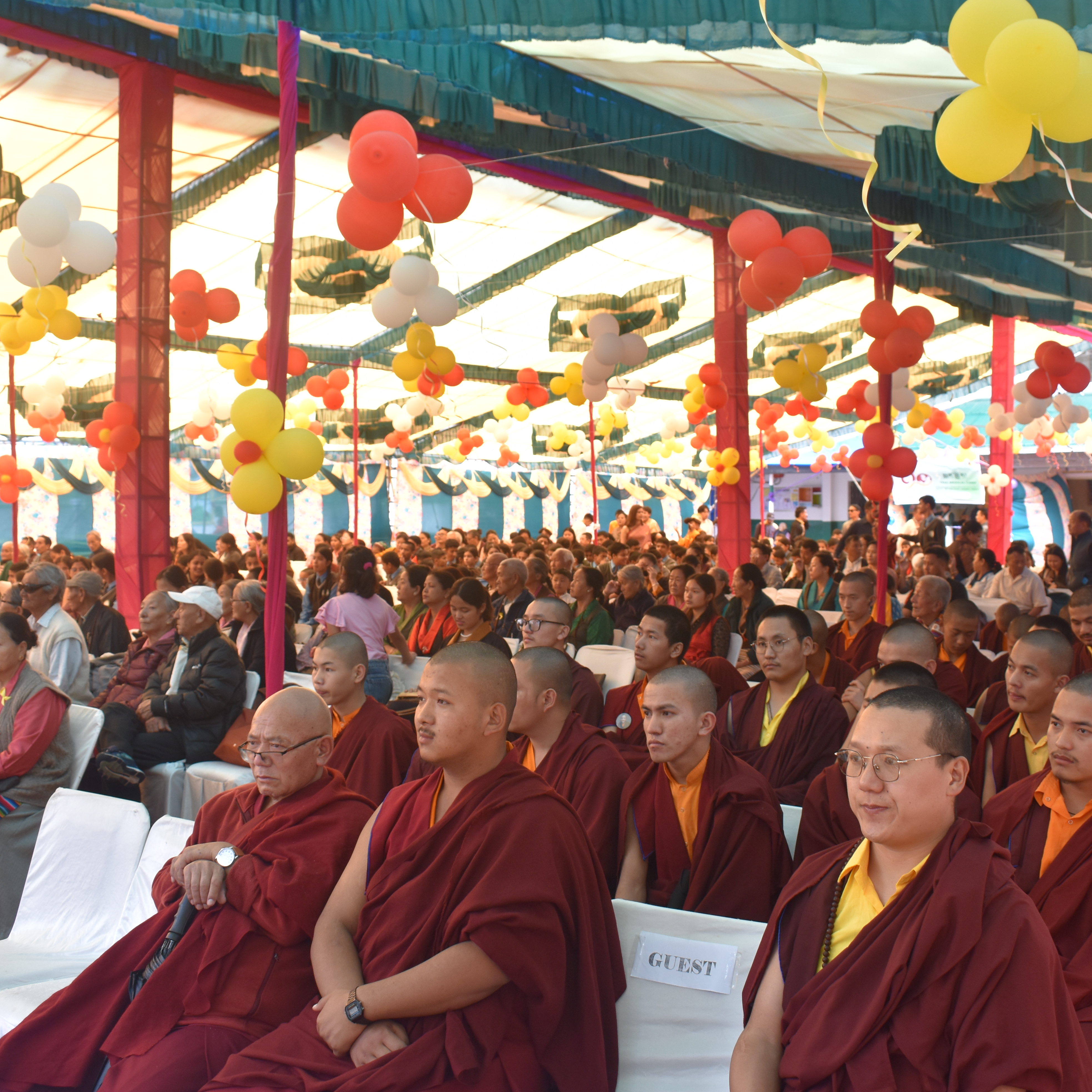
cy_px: 538
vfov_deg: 42.8
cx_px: 585
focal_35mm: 39
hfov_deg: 42.8
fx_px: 1392
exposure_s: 1/60
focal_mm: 20
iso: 400
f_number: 5
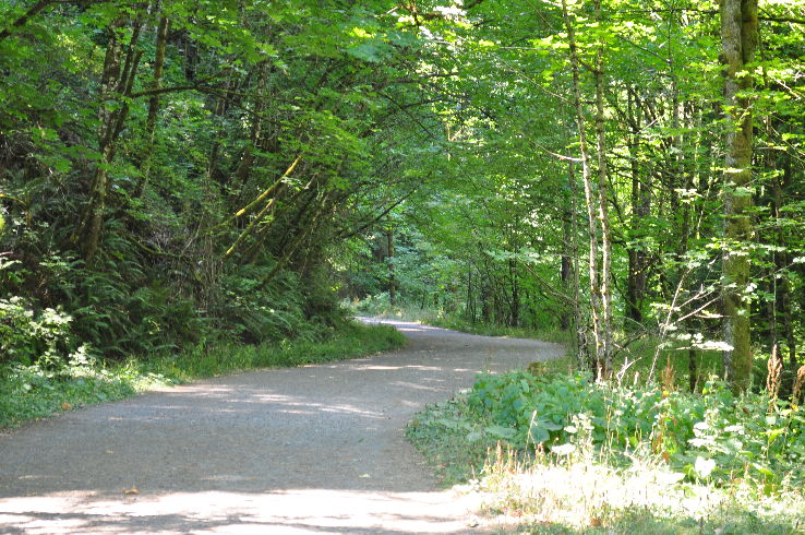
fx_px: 1608
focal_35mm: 72
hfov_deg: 28.1
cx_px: 402
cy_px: 268
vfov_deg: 18.9
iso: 200
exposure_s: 1/10
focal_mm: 48
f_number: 5.6
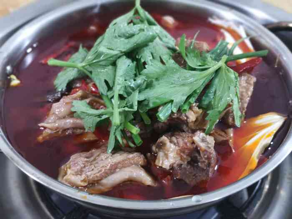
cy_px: 110
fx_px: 456
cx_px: 146
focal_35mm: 54
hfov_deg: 35.5
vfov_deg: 27.0
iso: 400
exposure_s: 1/33.3
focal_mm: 5.56
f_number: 4
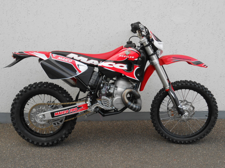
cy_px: 84
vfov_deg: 37.7
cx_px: 112
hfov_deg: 49.0
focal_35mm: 38
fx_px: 247
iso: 80
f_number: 4.2
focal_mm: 6.8
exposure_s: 1/125
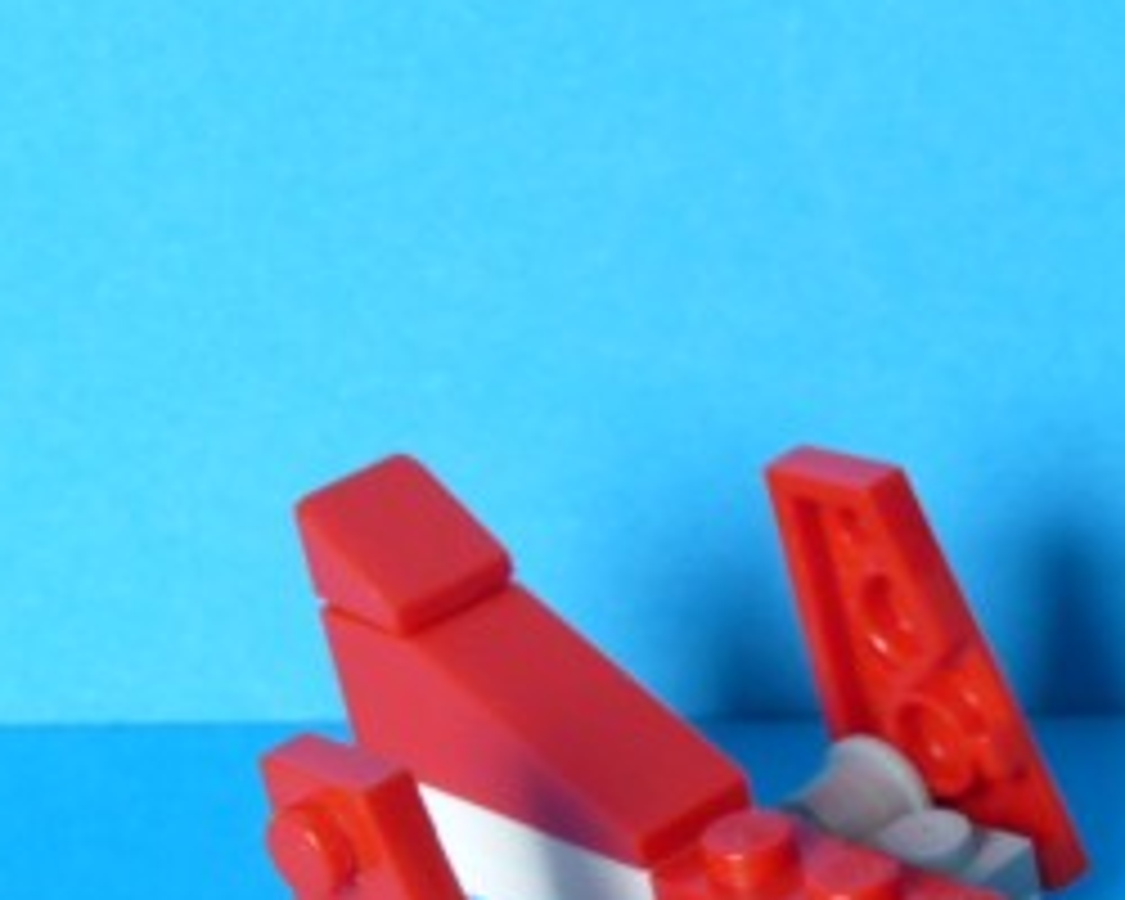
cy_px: 1084
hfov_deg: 13.9
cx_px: 1786
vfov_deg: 11.8
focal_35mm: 128
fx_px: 4262
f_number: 5
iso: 100
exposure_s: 1/20
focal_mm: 7.3
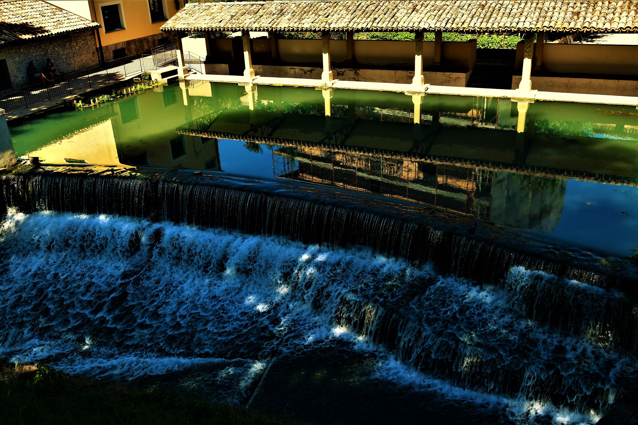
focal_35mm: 30
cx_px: 319
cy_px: 212
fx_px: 532
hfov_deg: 61.9
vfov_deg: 43.6
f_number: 6.3
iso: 100
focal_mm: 30
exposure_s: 1/160
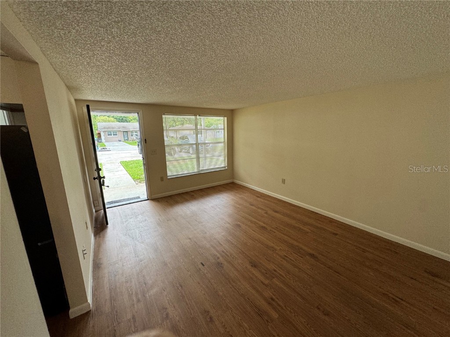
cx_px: 225
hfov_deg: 102.1
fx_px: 182
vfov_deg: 85.7
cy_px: 168
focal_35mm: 14
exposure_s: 1/120
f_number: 2.2
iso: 160
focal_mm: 2.22
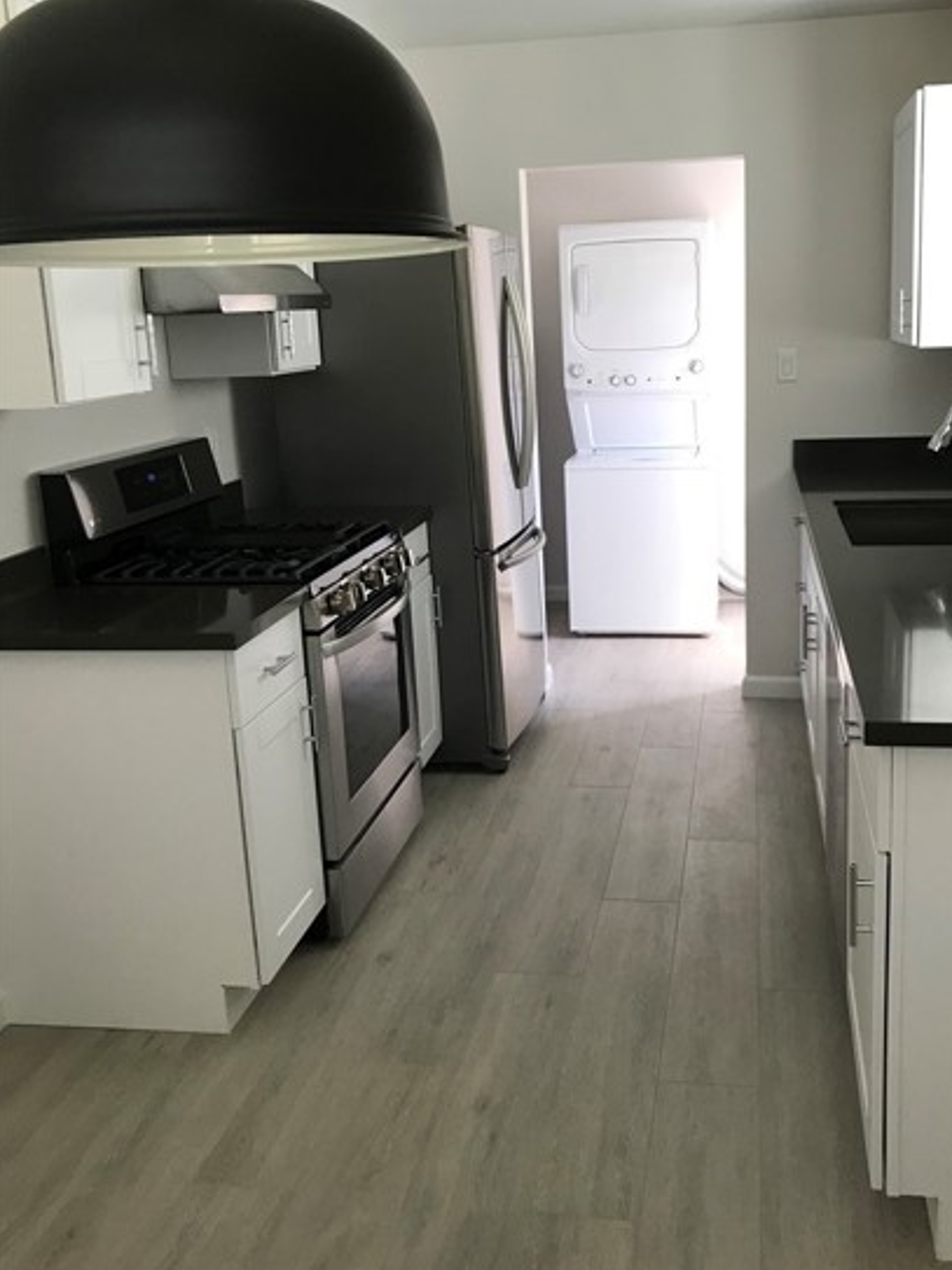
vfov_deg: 55.3
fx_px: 1211
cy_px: 580
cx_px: 557
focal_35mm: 33
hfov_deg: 42.8
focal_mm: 3.99
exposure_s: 1/40
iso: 25
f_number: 1.8
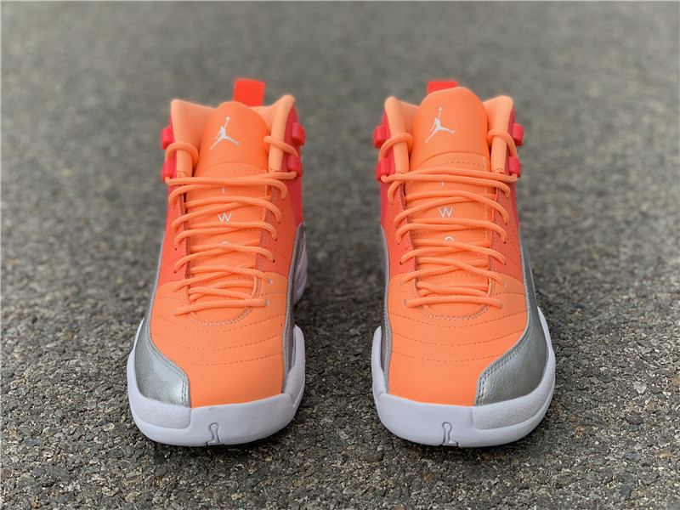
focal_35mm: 52
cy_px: 255
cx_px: 340
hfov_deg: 36.8
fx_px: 1021
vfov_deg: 28.0
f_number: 2.4
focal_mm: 6
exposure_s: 1/237
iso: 16
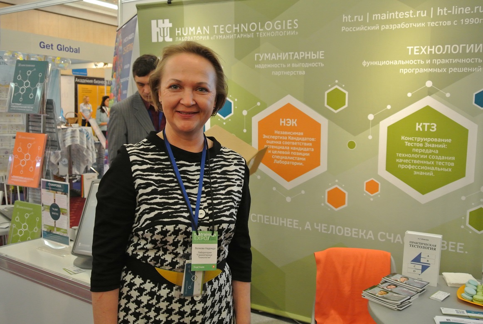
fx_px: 457
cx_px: 242
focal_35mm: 34
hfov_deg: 55.7
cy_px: 162
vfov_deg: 39.0
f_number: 3.8
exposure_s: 1/50
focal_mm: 12.7
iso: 800
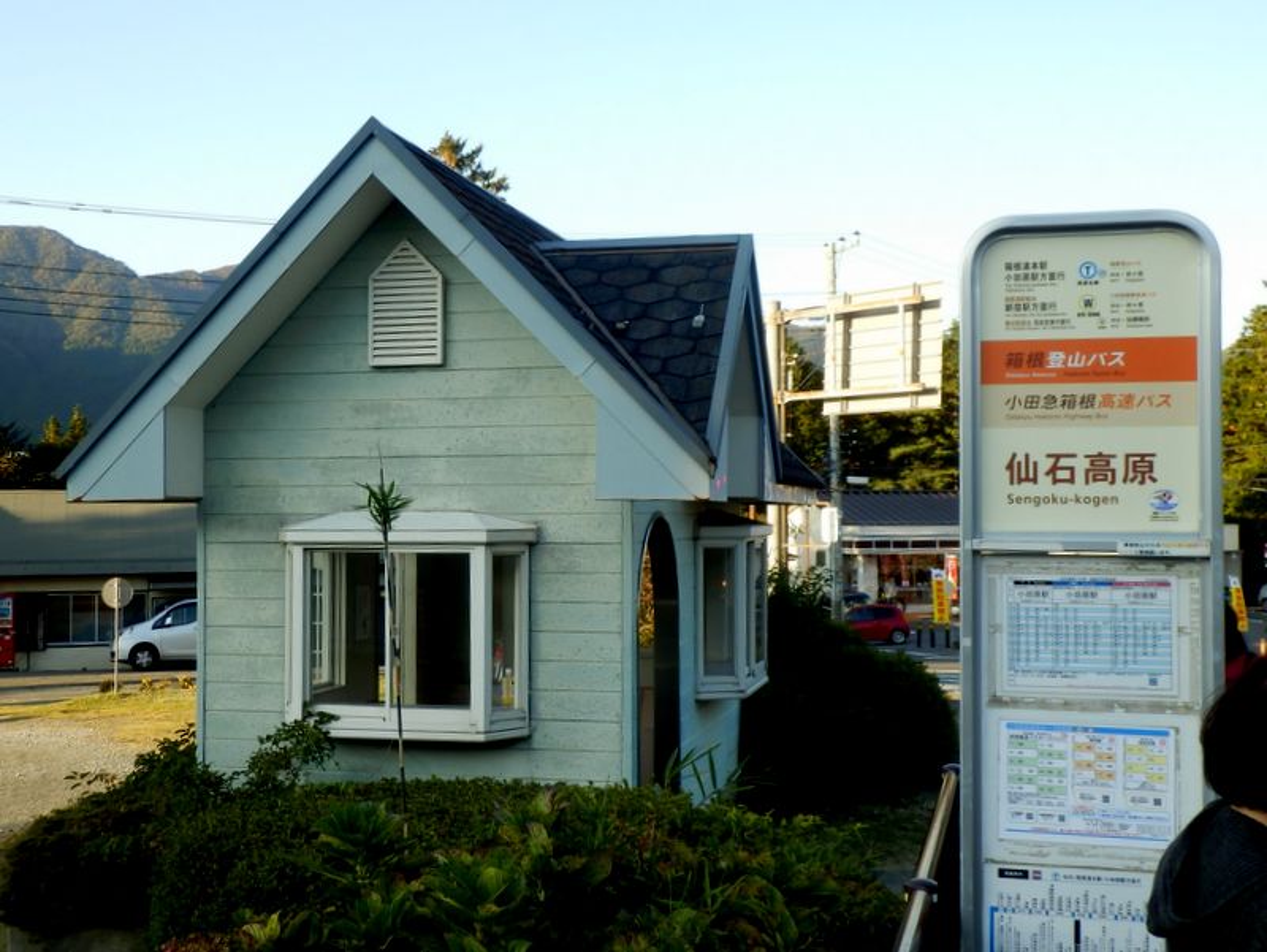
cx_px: 634
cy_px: 476
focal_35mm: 42
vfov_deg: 34.4
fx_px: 1538
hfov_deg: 44.8
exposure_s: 1/125
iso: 80
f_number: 4
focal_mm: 7.4
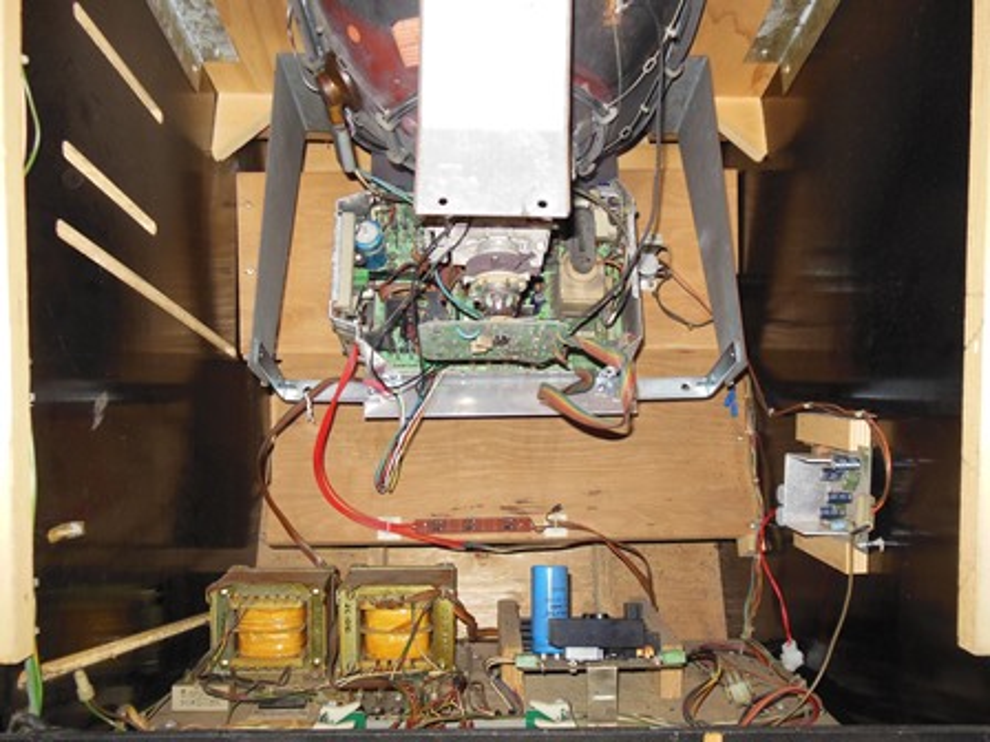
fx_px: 715
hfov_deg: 69.4
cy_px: 371
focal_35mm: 25
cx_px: 495
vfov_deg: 54.9
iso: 200
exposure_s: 1/25
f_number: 3.2
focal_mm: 4.5
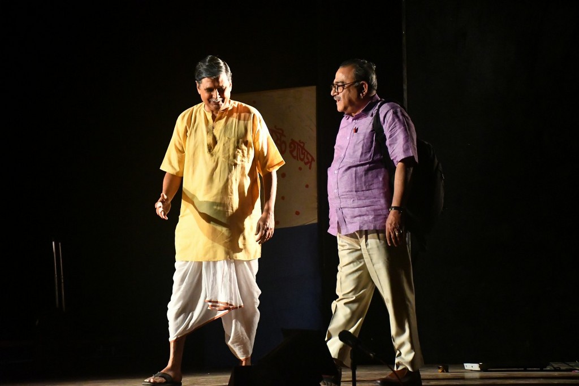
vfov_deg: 10.8
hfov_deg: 16.1
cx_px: 290
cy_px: 193
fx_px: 2043
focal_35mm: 127
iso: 6400
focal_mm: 85
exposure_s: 1/250
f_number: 5.6
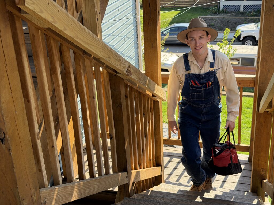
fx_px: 380
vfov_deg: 30.3
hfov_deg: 39.7
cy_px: 102
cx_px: 137
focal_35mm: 48
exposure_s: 1/895
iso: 100
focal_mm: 6.76
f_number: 1.78
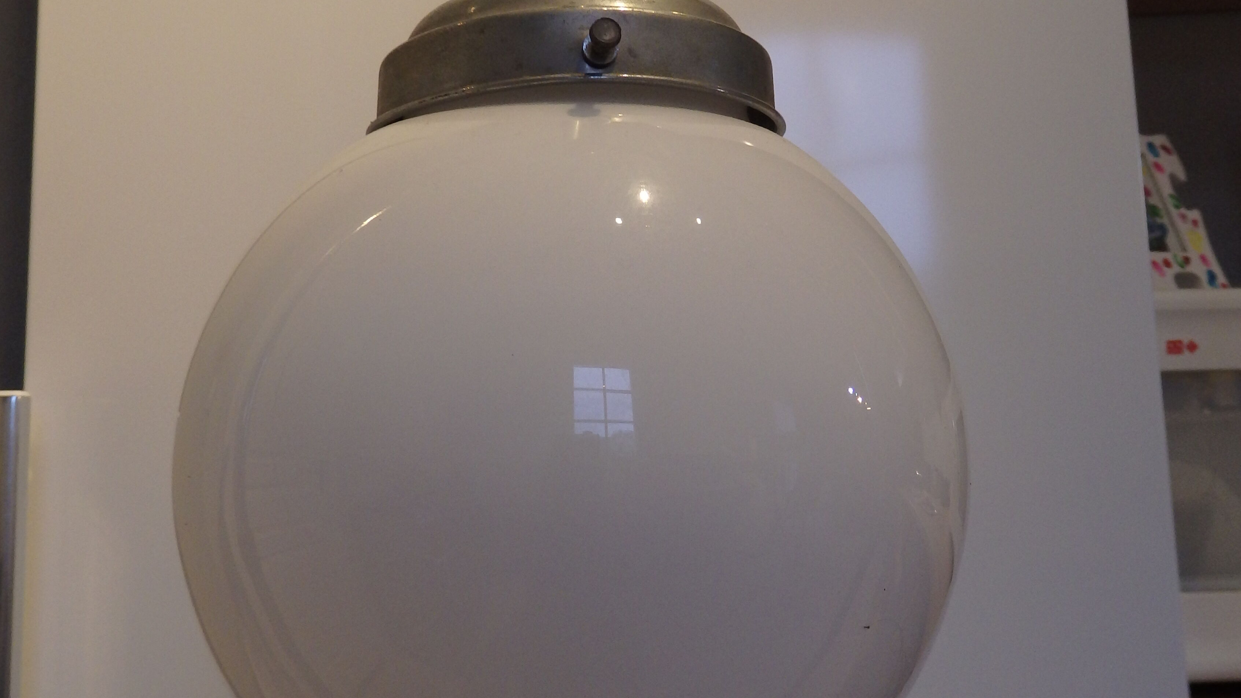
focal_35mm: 37
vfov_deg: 31.9
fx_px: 1218
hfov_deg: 54.0
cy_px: 283
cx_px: 621
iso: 250
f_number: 3
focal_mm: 4.5
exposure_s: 1/30
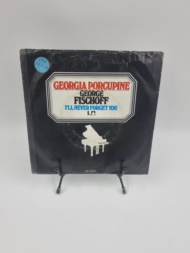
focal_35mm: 26
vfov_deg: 67.3
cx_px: 93
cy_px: 131
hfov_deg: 53.0
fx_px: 190
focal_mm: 6.7
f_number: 1.8
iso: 50
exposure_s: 1/100
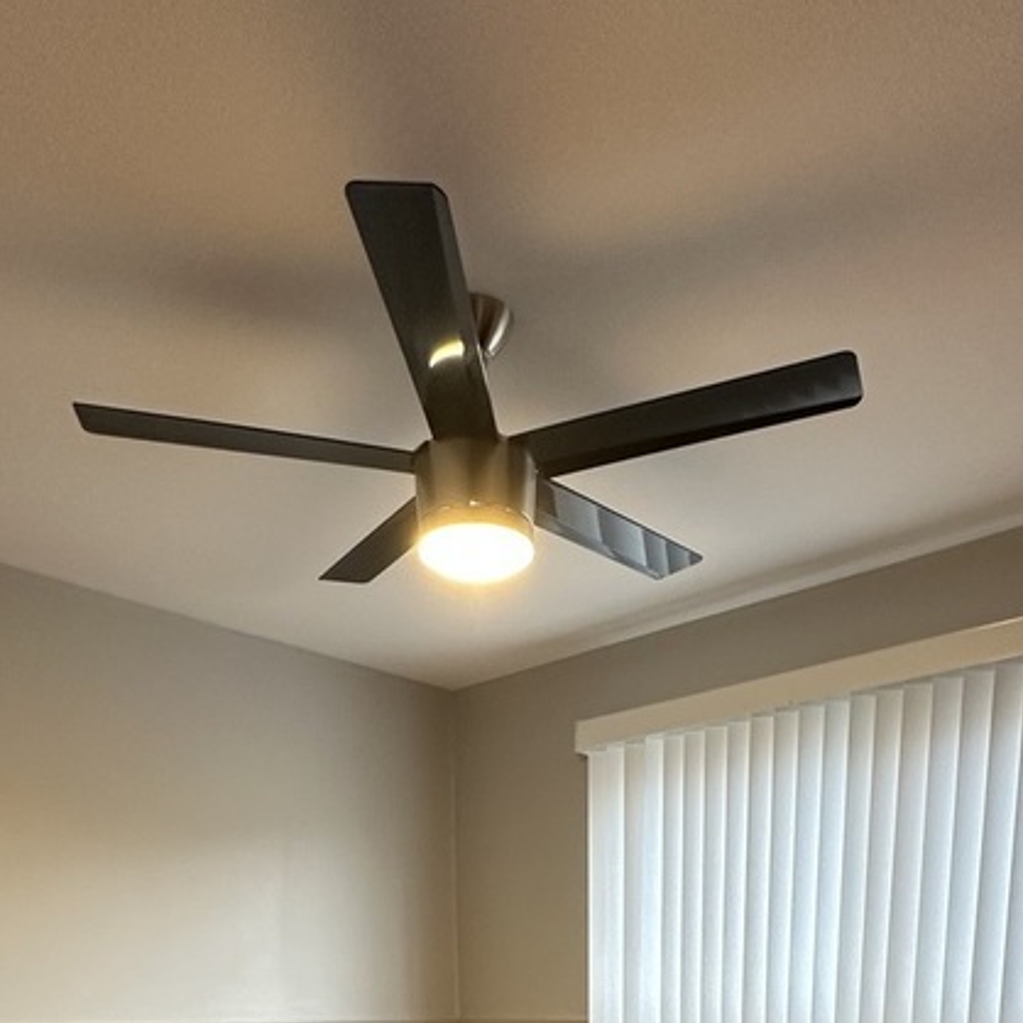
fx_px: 1070
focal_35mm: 32
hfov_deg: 51.1
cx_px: 541
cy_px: 1219
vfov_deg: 38.4
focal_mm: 2.22
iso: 200
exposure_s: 1/60
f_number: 2.2
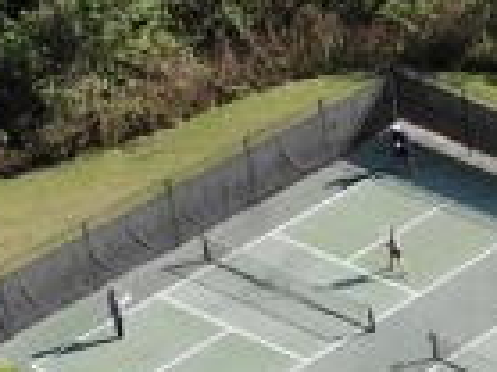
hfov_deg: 10.3
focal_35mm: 177
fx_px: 2539
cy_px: 300
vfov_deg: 8.4
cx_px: 976
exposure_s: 1/626
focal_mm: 4.5
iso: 109
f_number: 2.8
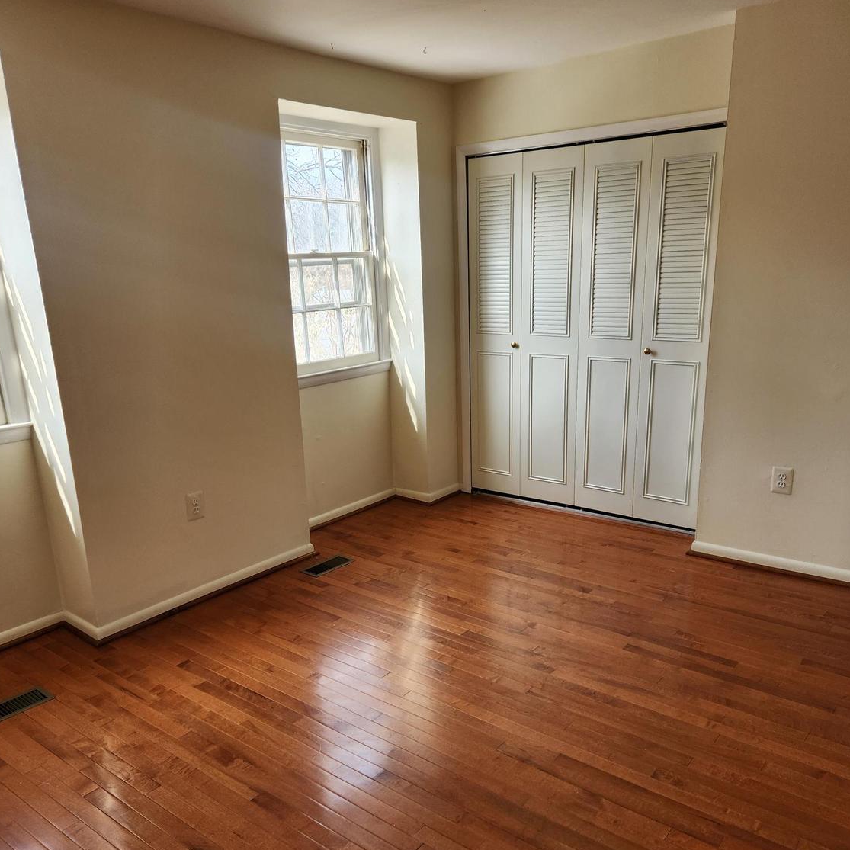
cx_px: 432
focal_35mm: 28
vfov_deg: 57.0
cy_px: 500
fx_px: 778
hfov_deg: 57.3
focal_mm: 5.4
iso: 64
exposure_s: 1/180
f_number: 1.8
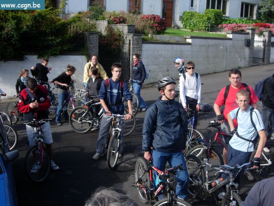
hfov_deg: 47.9
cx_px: 137
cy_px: 105
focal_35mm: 39
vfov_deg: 36.8
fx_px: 309
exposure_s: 1/627
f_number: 2.8
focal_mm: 7.8
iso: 64
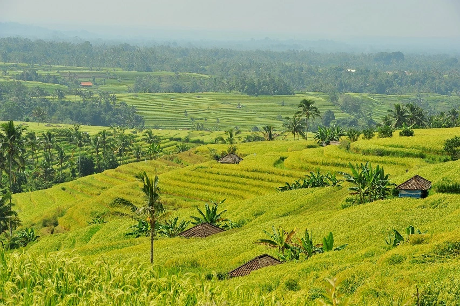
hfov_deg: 18.6
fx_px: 1405
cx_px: 230
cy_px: 153
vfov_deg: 12.4
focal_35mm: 110
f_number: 11
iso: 200
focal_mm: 110
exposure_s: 1/250
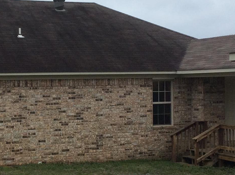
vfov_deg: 16.5
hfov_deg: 21.7
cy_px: 98
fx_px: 603
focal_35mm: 89
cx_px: 43
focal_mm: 3.3
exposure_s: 1/650
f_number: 2.4
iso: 32
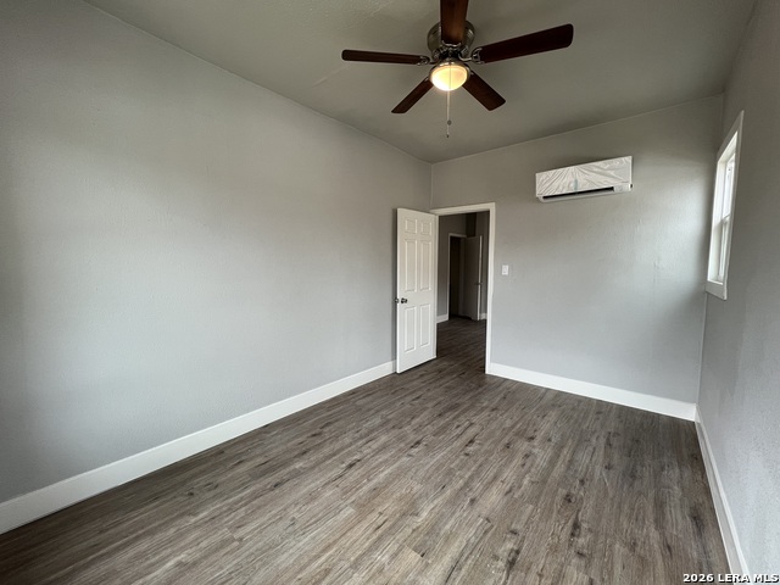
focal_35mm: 13
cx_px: 390
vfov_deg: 89.9
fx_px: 293
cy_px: 292
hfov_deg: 106.2
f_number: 1.8
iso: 100
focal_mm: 1.57
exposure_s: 1/120
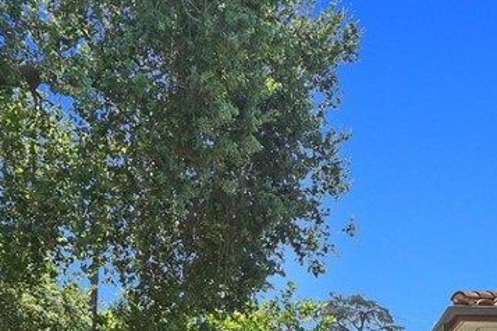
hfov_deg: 44.4
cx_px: 354
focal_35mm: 43
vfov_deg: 25.5
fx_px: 594
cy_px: 460
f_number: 8
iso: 800
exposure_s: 1/1600
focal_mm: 10
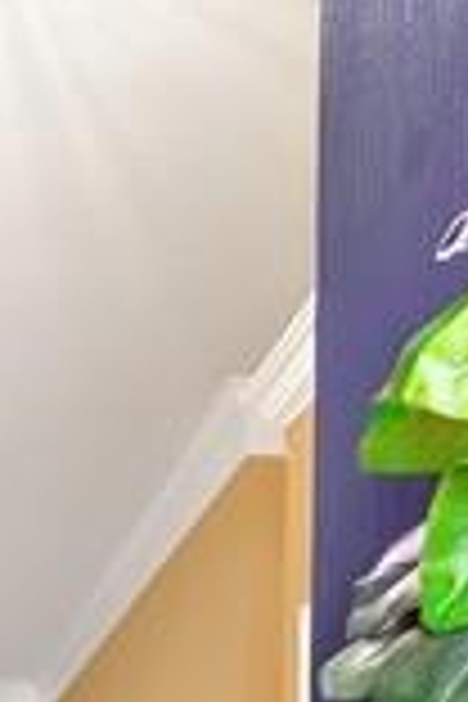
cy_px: 994
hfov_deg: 18.2
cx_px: -160
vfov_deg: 24.2
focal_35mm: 69
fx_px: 1345
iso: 400
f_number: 8
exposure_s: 1/25
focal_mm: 14
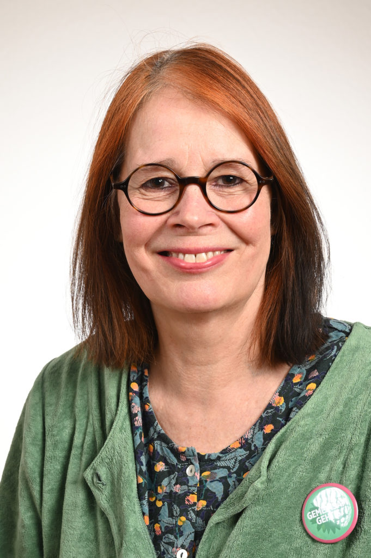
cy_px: 279
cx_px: 186
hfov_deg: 27.5
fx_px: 759
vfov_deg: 40.4
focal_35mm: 49
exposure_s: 1/160
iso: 125
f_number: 7.1
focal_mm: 49
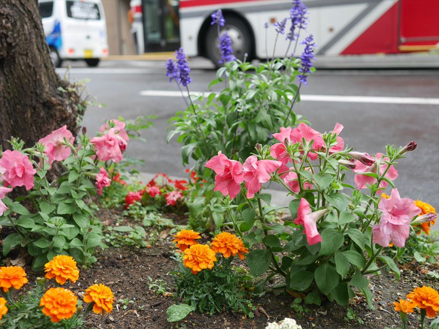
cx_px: 220
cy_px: 164
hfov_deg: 46.8
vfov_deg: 36.0
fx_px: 507
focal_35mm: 40
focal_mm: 20
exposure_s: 1/250
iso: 200
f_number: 2.5
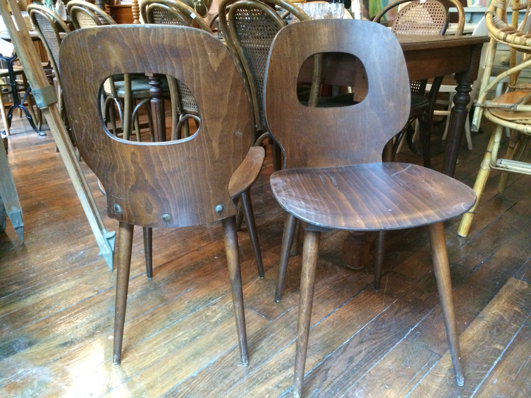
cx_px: 266
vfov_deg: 48.2
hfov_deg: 61.7
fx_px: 445
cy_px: 199
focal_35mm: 29
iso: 400
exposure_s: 1/17
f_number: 2.2
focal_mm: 4.15
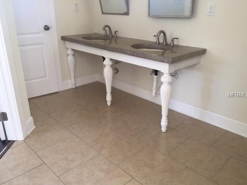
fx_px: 214
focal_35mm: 30
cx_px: 124
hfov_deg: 60.0
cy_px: 95
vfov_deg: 46.8
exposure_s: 1/30
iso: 50
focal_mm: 4.15
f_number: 2.2
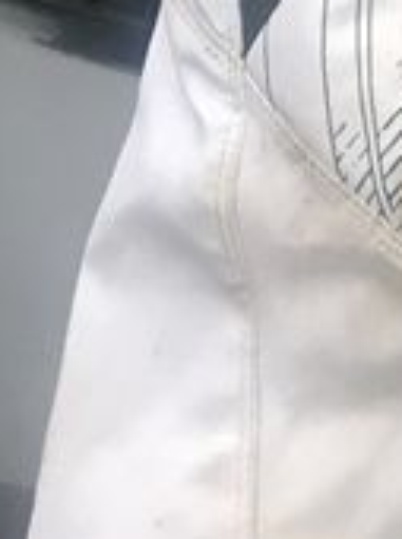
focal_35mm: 165
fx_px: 2561
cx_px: 1178
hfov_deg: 7.8
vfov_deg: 11.2
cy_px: -419
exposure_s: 1/33
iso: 40
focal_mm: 3.99
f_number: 1.8
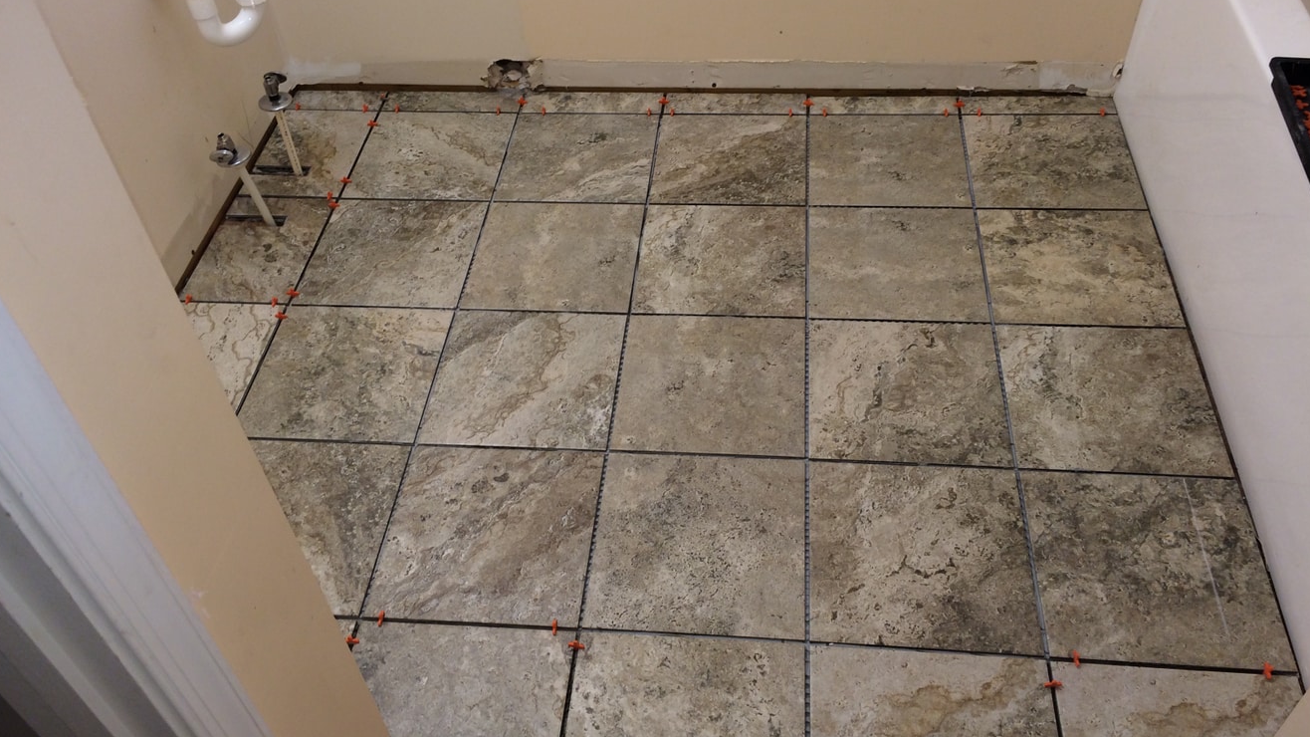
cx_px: 656
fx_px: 1111
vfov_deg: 36.7
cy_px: 344
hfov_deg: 61.0
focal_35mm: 32
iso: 40
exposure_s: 1/30
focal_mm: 4.15
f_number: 2.2
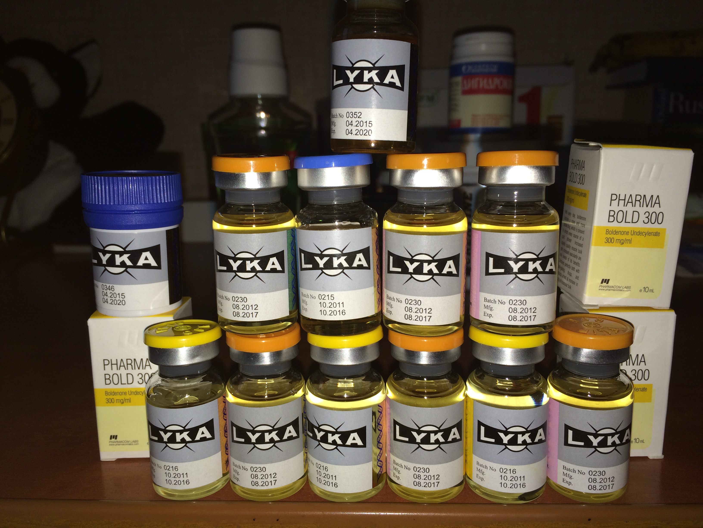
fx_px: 589
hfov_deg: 61.7
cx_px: 352
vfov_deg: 48.2
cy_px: 264
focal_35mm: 29
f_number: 2.2
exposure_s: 1/136
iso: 32
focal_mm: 4.15
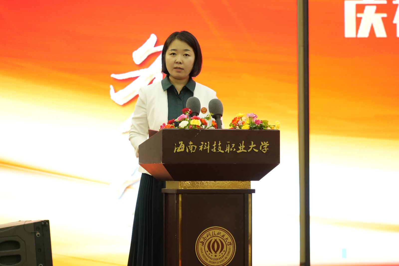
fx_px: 1319
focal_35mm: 119
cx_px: 200
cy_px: 133
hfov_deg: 17.2
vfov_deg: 11.5
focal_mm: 119
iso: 1600
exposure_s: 1/80
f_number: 5
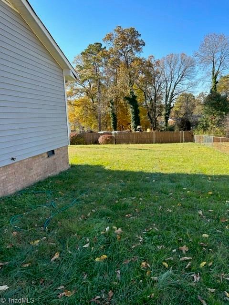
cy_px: 152
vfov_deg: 67.3
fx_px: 229
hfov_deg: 53.1
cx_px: 114
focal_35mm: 26
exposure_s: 1/1029
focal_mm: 5.7
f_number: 1.5
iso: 50
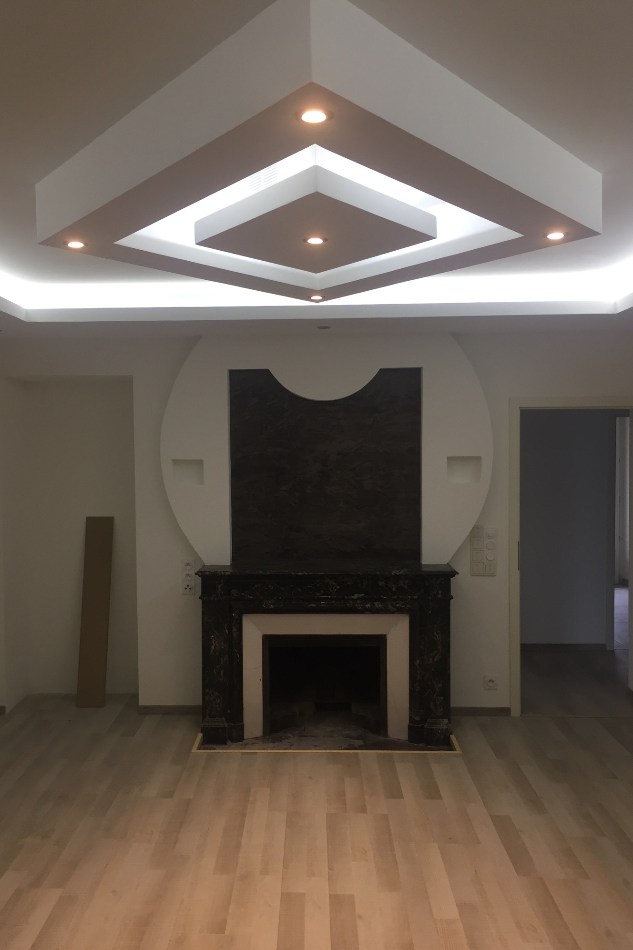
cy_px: 484
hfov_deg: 42.3
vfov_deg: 60.3
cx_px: 296
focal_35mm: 31
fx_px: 818
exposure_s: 1/33
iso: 32
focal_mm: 4.15
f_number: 2.2
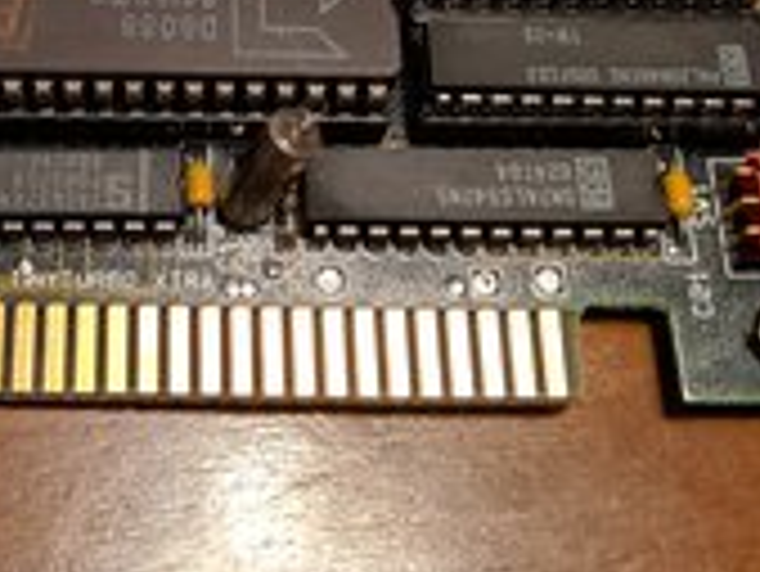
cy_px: -36
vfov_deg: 21.9
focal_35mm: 64
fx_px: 1406
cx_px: 121
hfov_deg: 29.4
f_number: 1.8
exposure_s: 1/60
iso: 386
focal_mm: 4.44
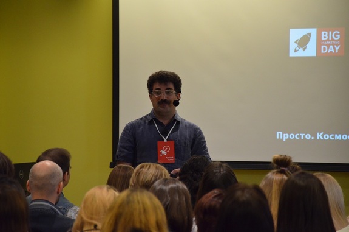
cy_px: 116
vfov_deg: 6.5
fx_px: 2032
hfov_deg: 9.8
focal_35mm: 210
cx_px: 174
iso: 3200
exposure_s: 1/125
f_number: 5.6
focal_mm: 140
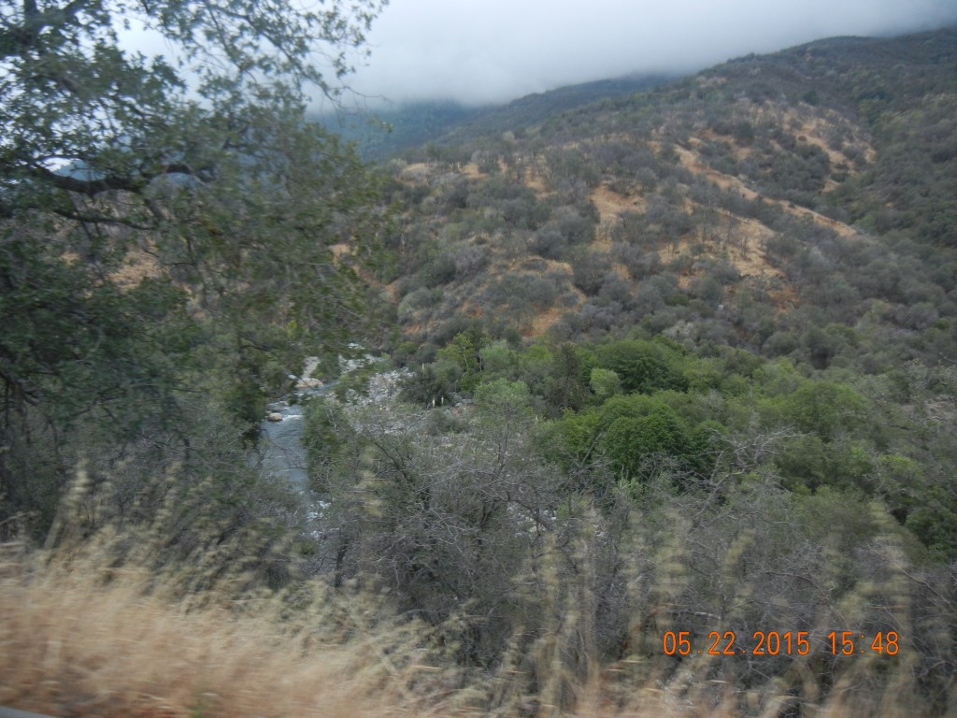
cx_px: 478
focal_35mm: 30
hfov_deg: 60.0
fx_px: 829
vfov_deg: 46.8
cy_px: 359
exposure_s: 1/297
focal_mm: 5.4
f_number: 3.5
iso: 160
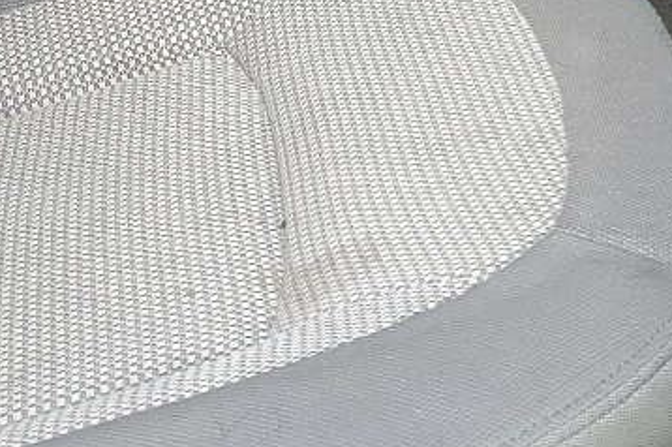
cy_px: -359
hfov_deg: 16.9
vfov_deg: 10.6
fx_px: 2257
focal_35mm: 121
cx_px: 383
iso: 50
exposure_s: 1/169
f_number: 1.5
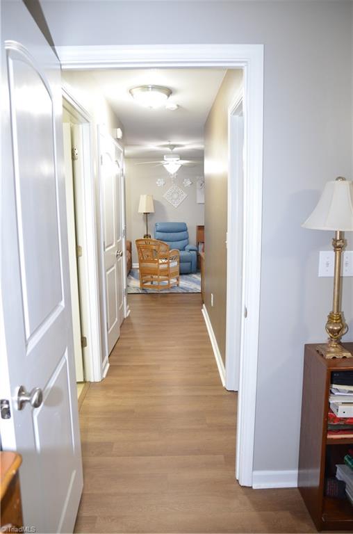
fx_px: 377
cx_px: 176
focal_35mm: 26
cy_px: 267
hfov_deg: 50.2
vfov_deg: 70.6
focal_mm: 17
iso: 800
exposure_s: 1/40
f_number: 3.2
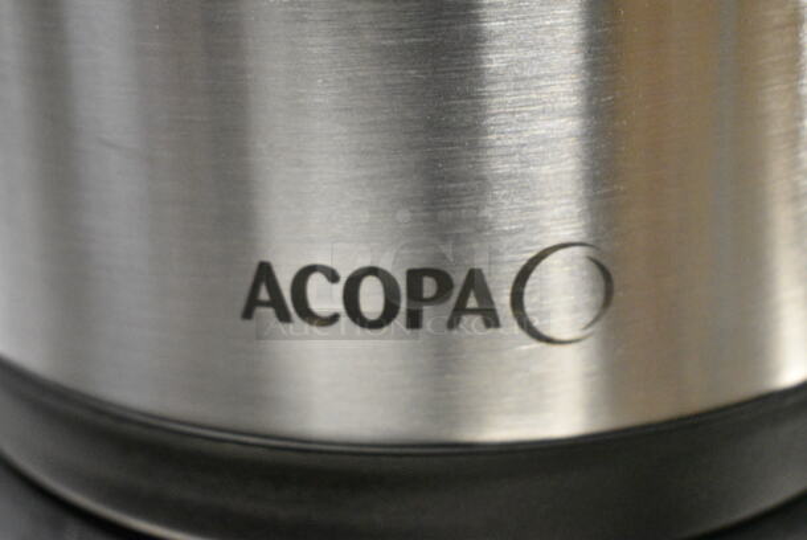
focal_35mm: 60
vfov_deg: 22.7
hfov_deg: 33.4
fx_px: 1346
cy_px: 270
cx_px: 404
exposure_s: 1/100
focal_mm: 40
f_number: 5
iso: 6400
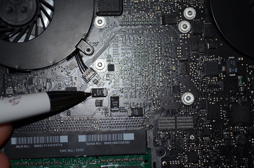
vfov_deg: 16.5
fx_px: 581
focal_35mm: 82
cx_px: 127
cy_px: 84
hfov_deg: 24.7
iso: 320
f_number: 5.6
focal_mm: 55
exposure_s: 1/60
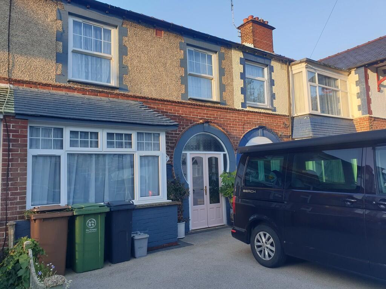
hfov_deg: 67.3
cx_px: 193
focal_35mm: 26
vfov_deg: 53.1
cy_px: 144
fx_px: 290
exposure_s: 1/230
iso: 50
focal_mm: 4.3
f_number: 2.4
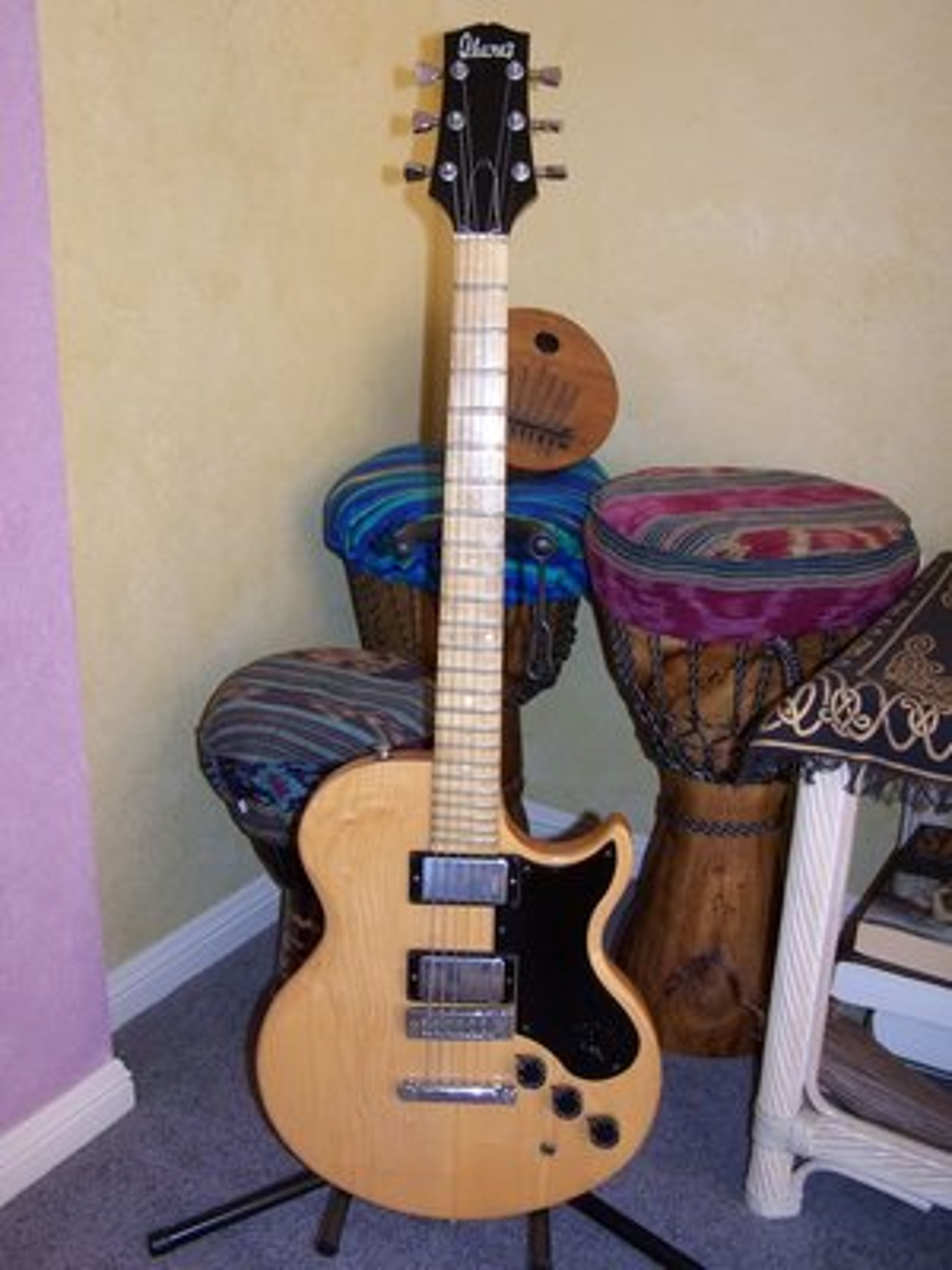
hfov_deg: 37.7
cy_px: 635
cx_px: 476
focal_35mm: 38
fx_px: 1393
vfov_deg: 49.0
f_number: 2.8
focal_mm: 6.3
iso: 140
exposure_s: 1/60
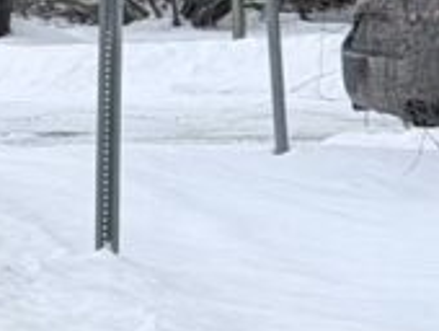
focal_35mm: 289
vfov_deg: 5.0
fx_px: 3670
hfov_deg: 6.4
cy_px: -486
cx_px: -733
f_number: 1.78
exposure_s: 1/3704
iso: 64
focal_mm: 6.76
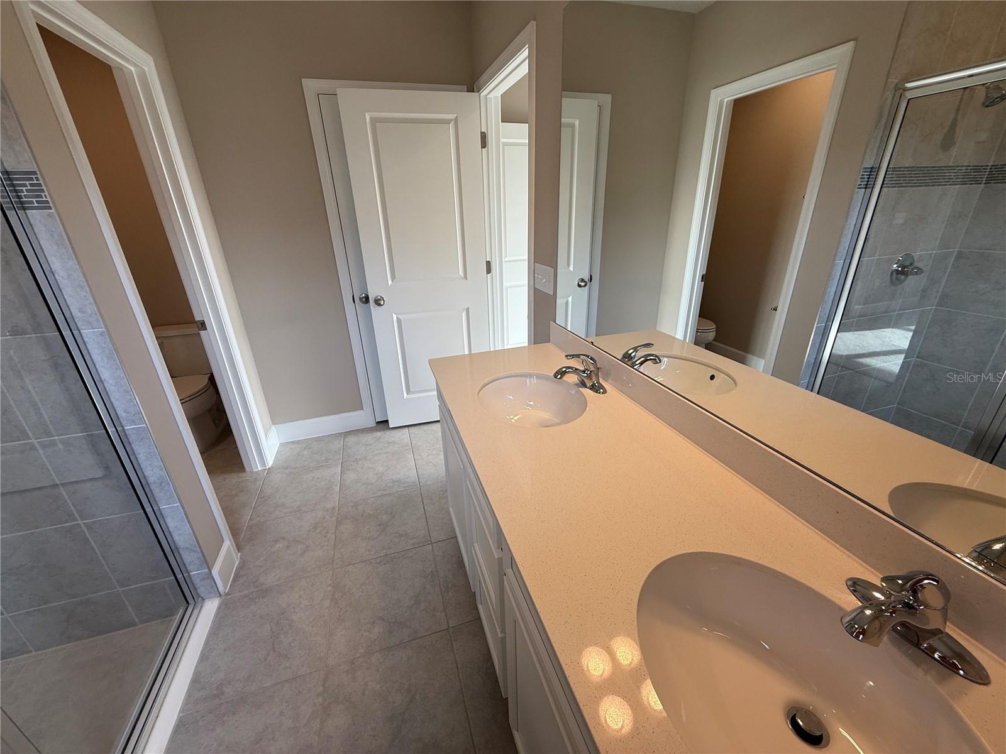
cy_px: 377
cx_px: 503
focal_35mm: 14
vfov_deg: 85.7
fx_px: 407
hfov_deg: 102.1
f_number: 2.2
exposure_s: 1/120
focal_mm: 2.22
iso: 64
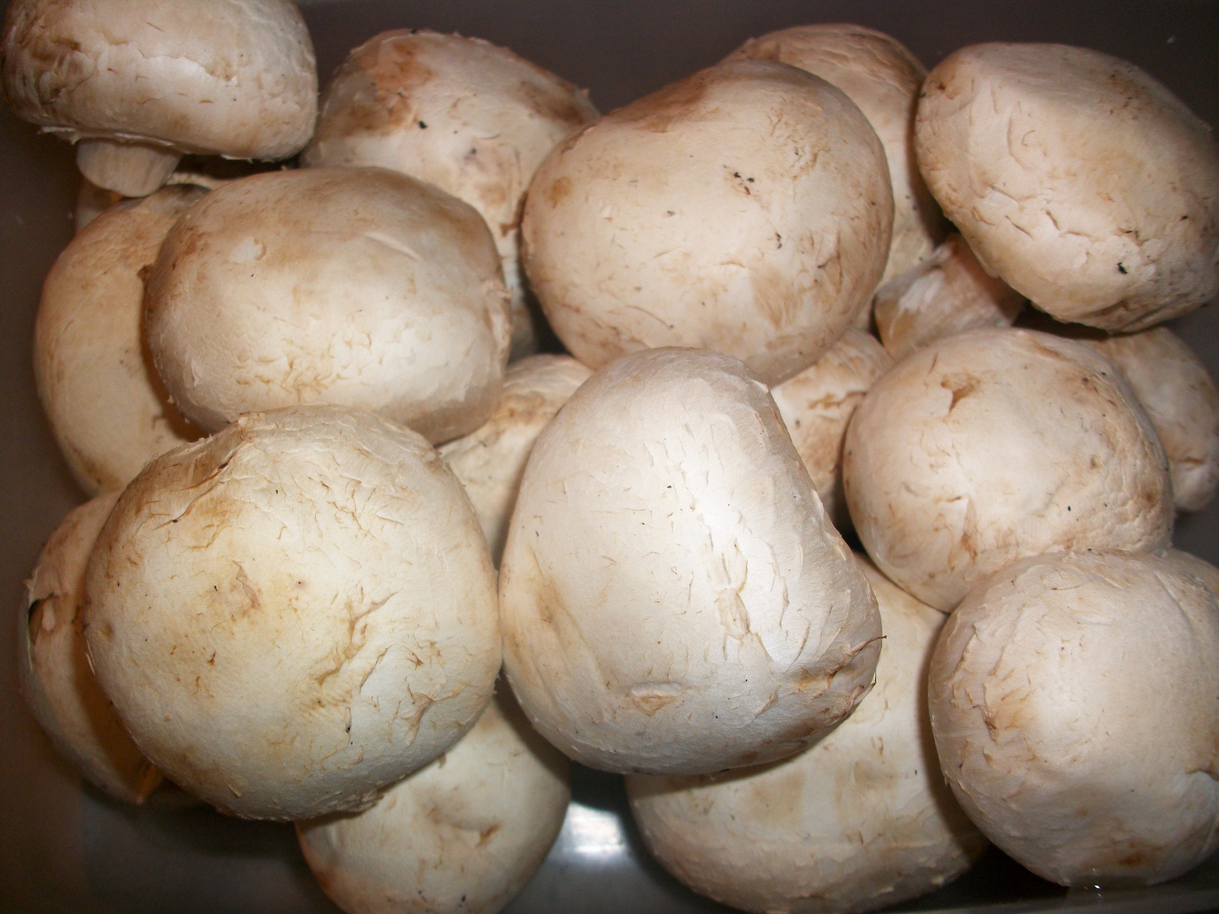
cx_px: 610
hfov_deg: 58.4
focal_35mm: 31
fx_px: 1092
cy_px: 457
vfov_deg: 45.4
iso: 125
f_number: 2.9
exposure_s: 1/40
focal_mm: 5.7
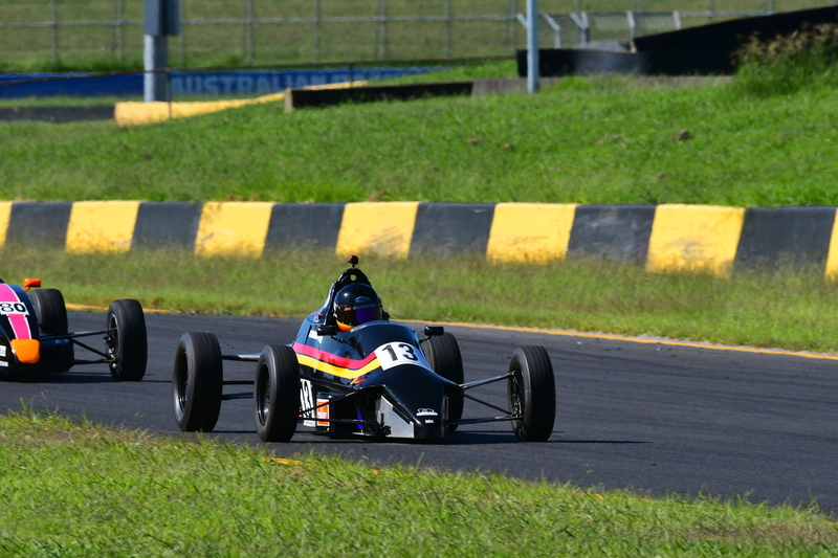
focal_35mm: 690
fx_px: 16057
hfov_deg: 3.0
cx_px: 419
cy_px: 279
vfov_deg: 2.0
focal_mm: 460
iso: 500
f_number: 13
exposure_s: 1/640
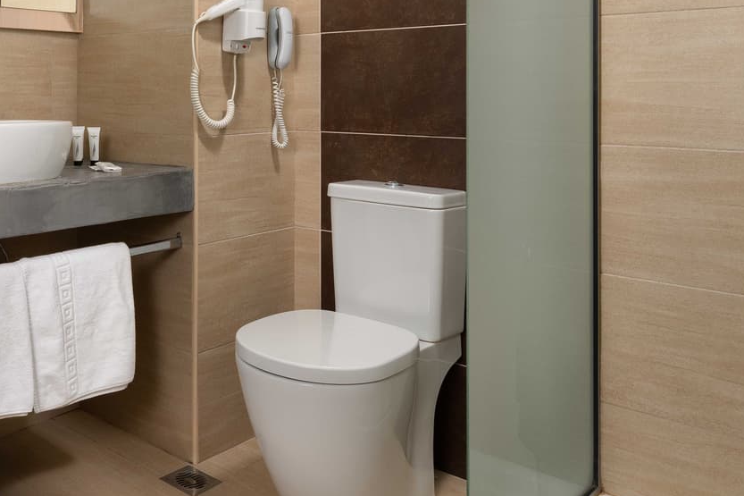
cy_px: 85
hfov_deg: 47.3
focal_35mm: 36
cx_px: 63
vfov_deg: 35.4
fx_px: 744
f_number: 11
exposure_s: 1/15
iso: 250
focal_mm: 15
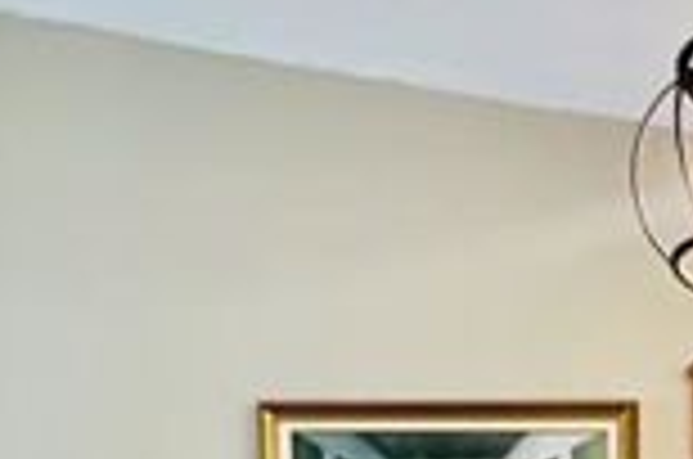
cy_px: 810
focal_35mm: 62
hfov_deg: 26.7
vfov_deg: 17.8
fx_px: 1191
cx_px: 934
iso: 250
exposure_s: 1/60
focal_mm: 1.57
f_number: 1.8
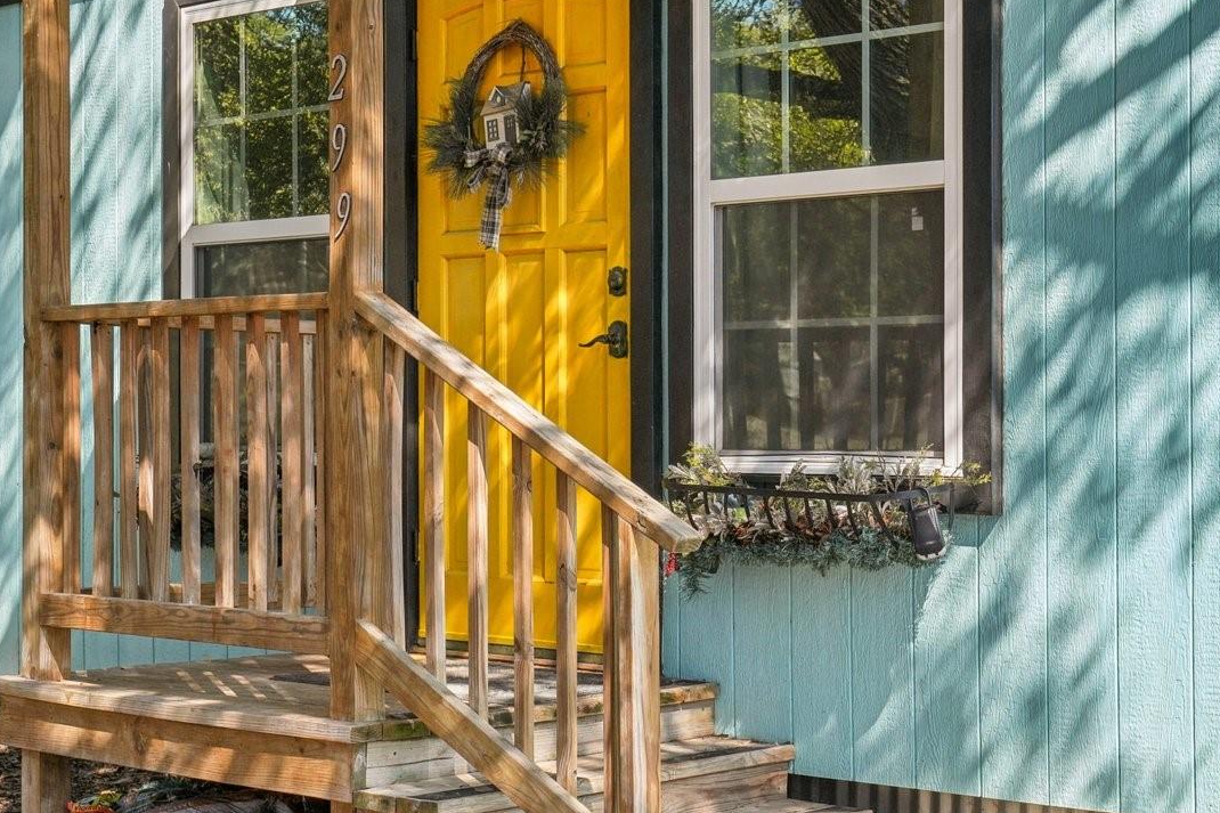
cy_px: 388
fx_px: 2270
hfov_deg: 29.6
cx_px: 905
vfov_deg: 20.3
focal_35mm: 67
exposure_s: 1/125
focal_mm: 35
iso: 200
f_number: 8
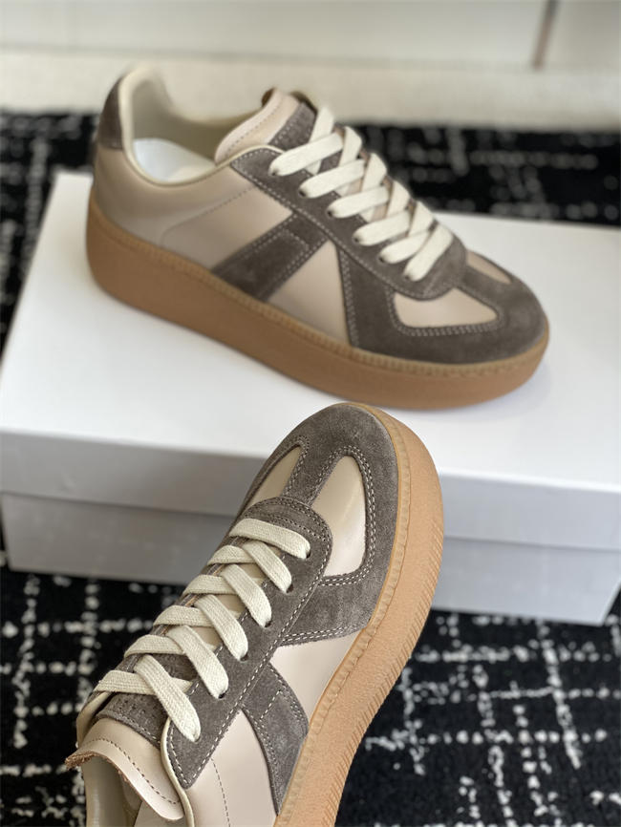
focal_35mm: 52
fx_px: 1243
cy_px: 414
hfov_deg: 28.0
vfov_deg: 36.8
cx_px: 310
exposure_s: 1/122
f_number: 2
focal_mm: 6
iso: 25
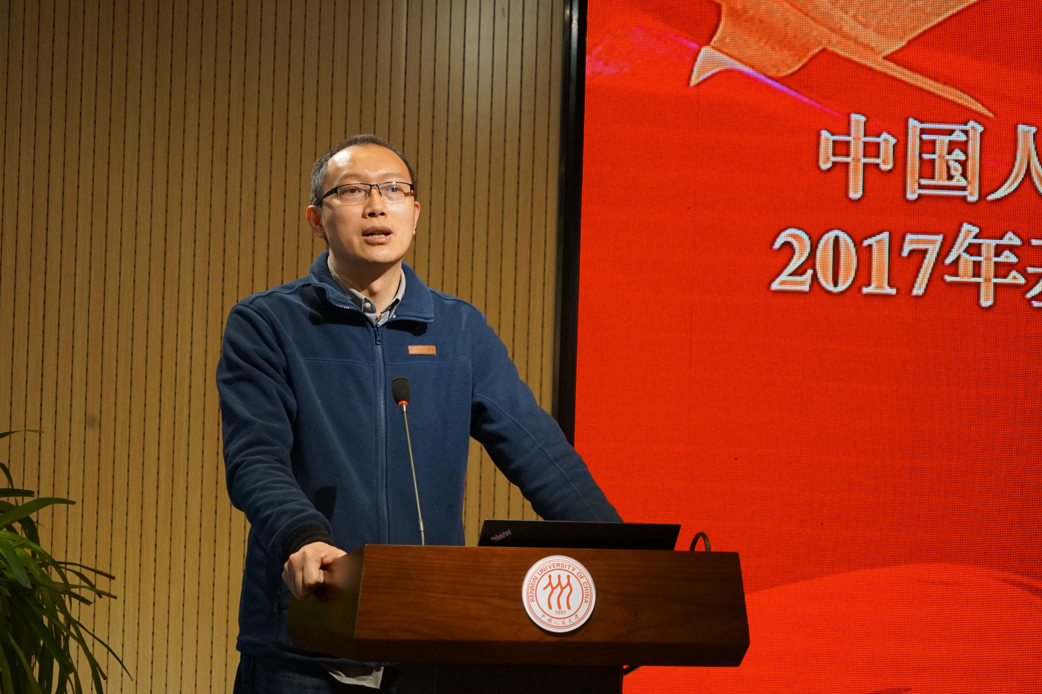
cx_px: 521
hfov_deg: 17.8
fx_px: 3328
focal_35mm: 115
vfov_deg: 11.9
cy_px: 347
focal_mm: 115
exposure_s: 1/160
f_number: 6.3
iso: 3200
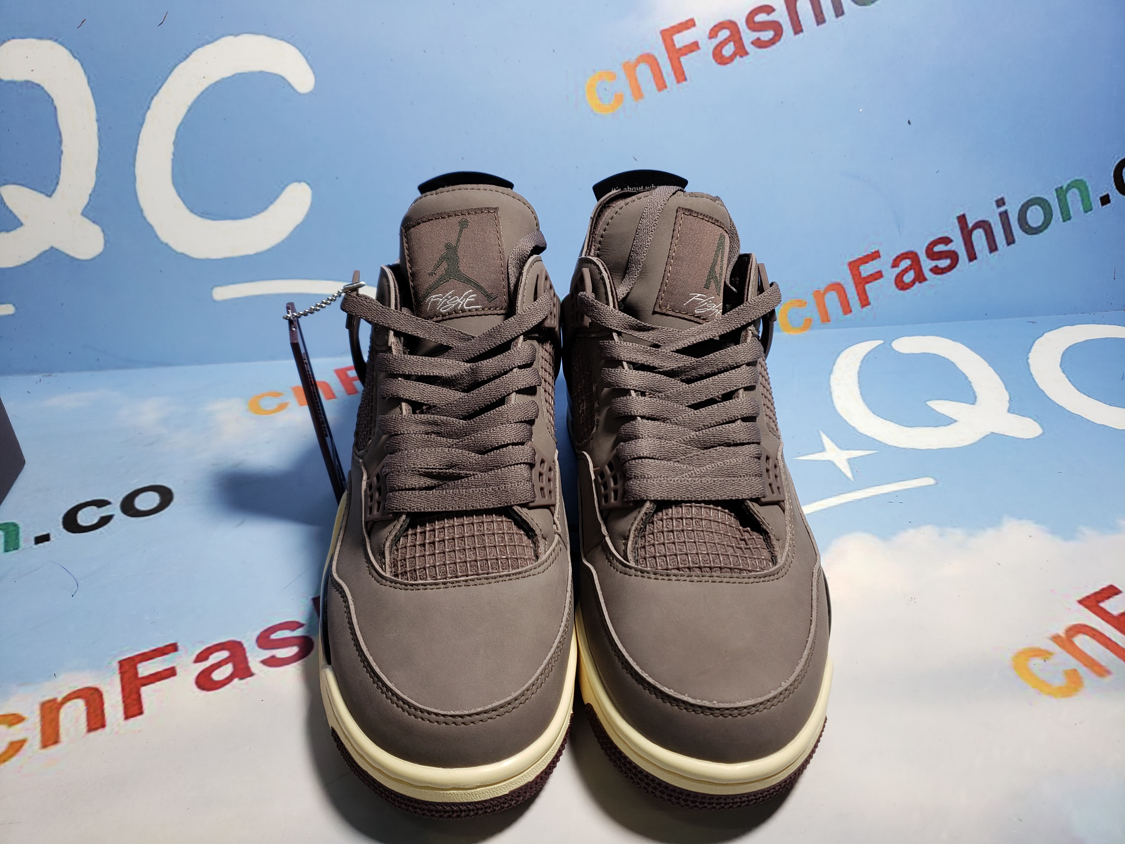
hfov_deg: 67.3
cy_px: 422
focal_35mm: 26
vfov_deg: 53.1
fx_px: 845
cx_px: 562
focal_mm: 4.3
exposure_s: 1/315
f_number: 1.5
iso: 50
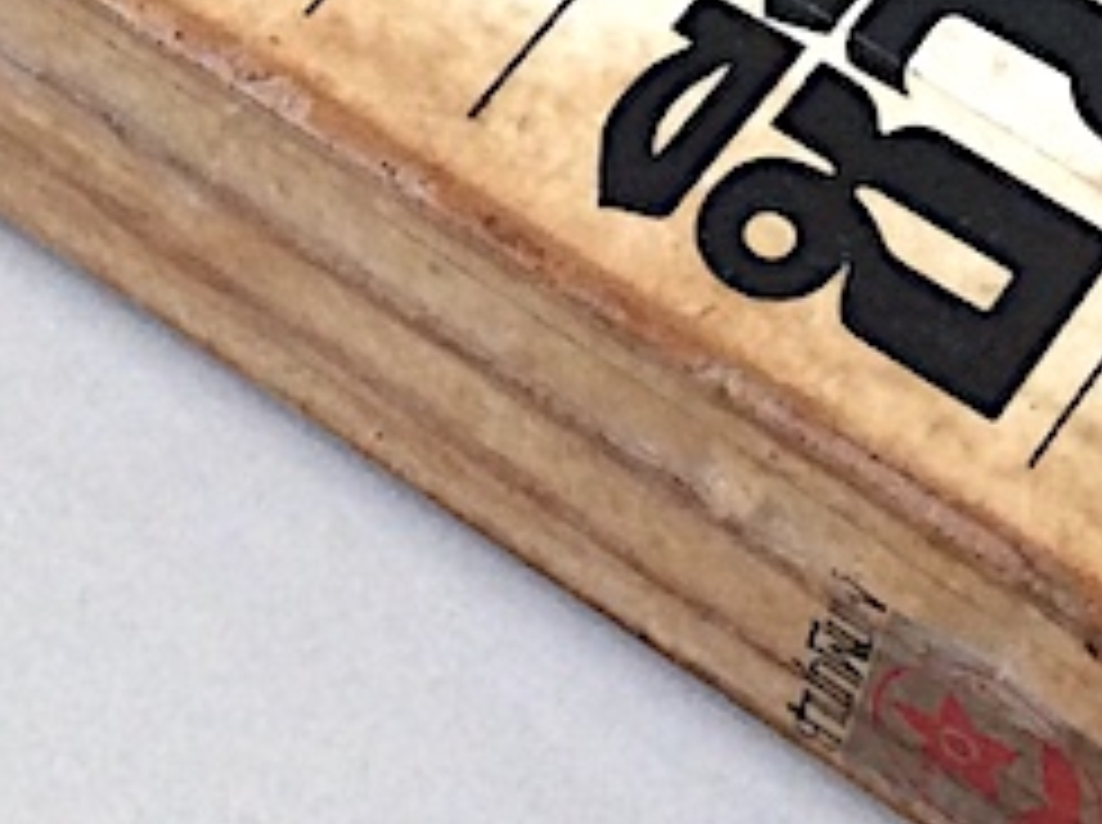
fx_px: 4705
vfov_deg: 9.7
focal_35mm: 148
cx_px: 517
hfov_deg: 13.4
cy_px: -358
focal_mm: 3.3
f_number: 2.4
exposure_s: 1/100
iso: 50
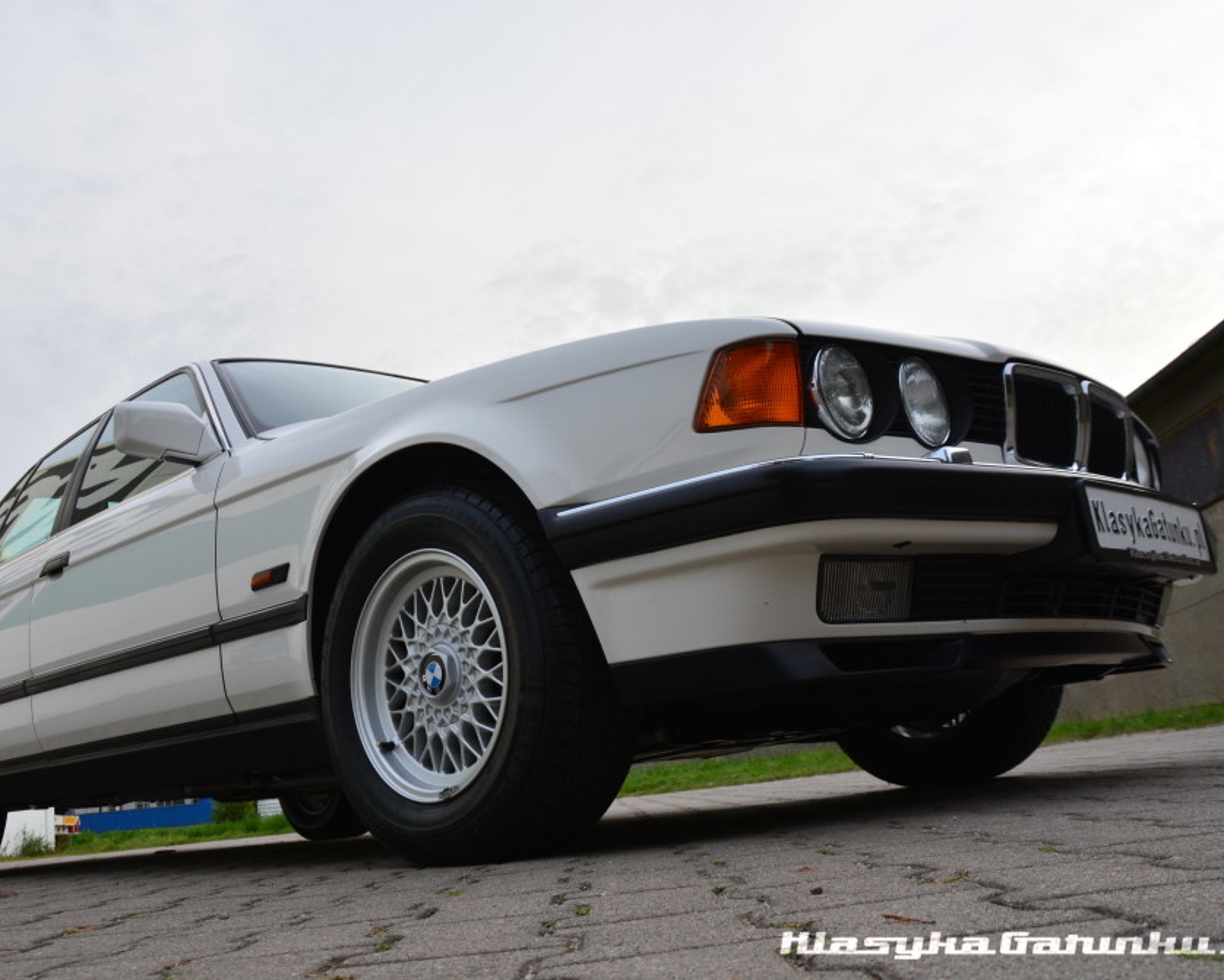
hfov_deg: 57.1
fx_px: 1123
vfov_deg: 47.1
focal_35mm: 31
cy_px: 489
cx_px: 553
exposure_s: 1/60
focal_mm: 18
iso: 250
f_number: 10
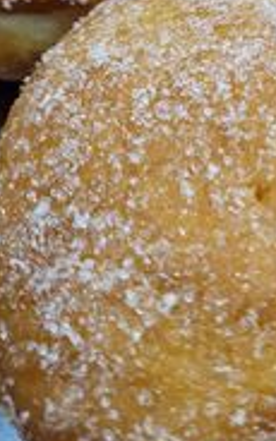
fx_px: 770
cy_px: 55
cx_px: 302
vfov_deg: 30.7
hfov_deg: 19.5
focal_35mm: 64
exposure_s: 1/50
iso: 160
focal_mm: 5.4
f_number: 1.8
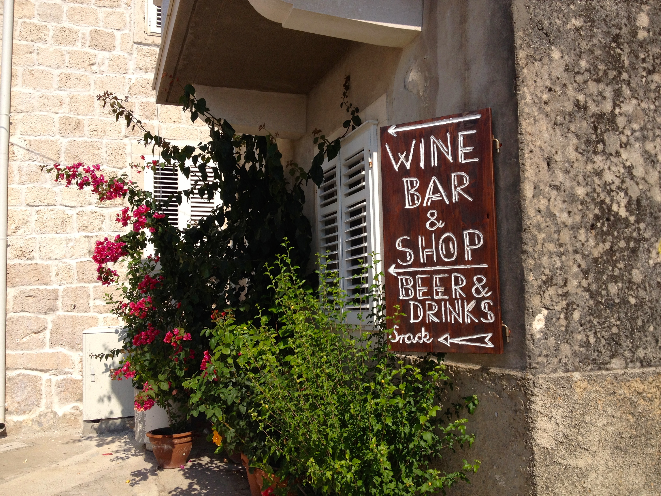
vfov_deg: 40.7
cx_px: 330
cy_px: 248
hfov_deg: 52.6
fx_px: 668
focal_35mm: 35
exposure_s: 1/2045
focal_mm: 4.28
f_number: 2.4
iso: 50
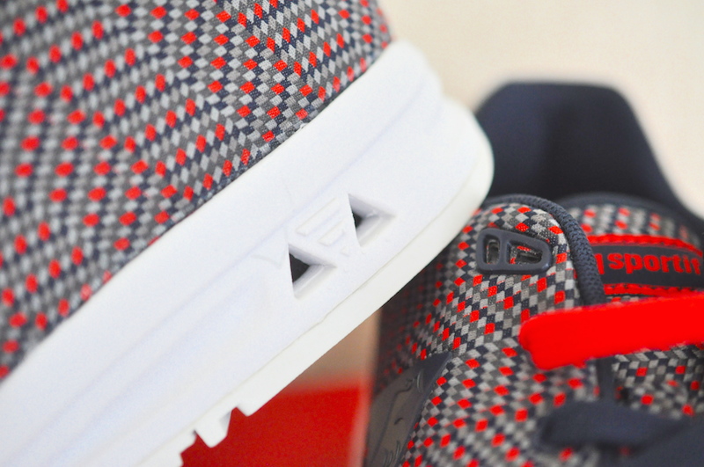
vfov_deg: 22.6
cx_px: 352
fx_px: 1172
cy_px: 234
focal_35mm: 60
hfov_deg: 33.4
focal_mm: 40
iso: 1250
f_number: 3
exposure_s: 1/30
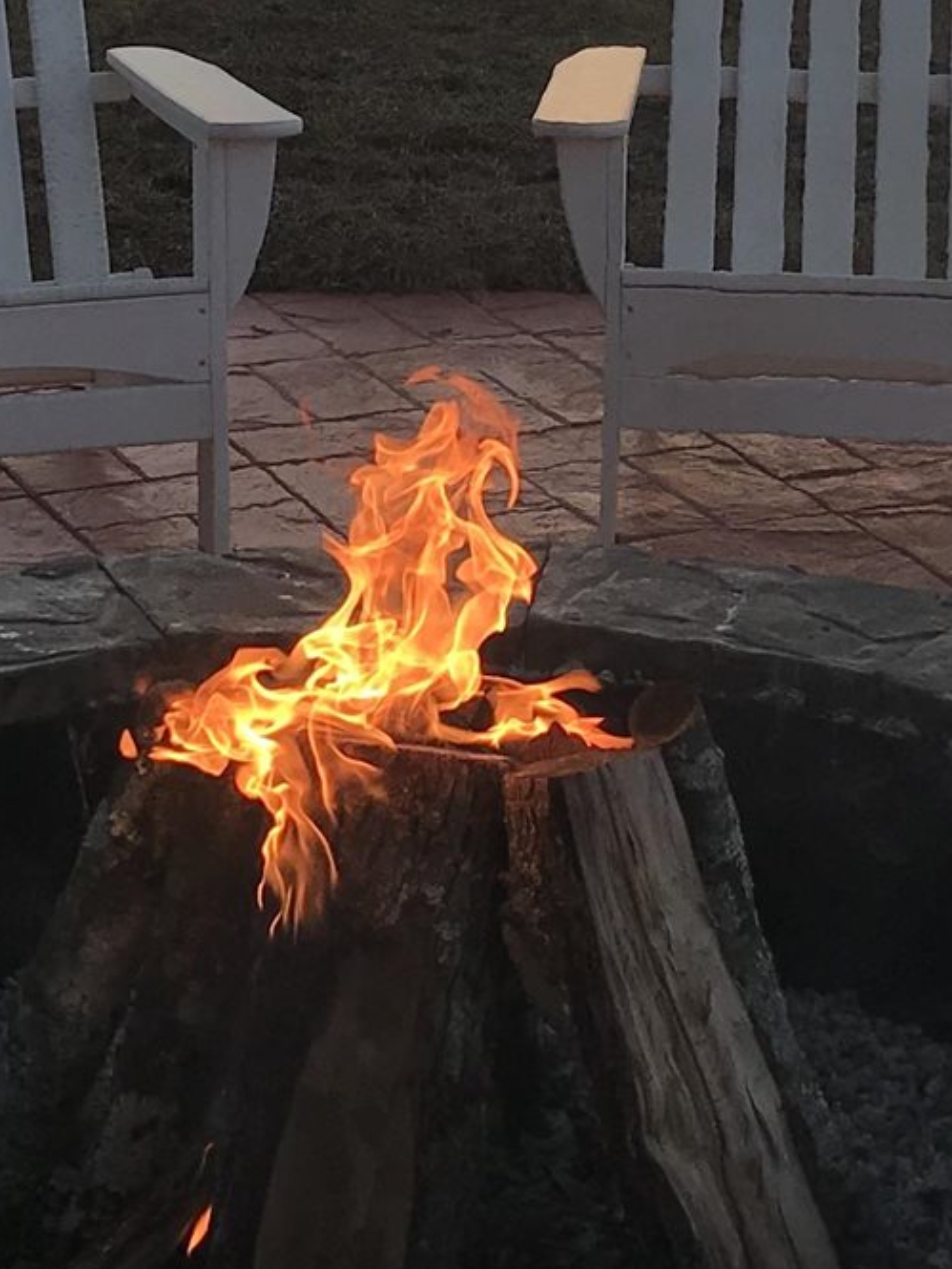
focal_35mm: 97
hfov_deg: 15.2
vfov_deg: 19.8
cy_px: 120
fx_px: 3556
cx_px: 448
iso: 20
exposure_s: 1/754
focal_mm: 3.99
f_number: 1.8
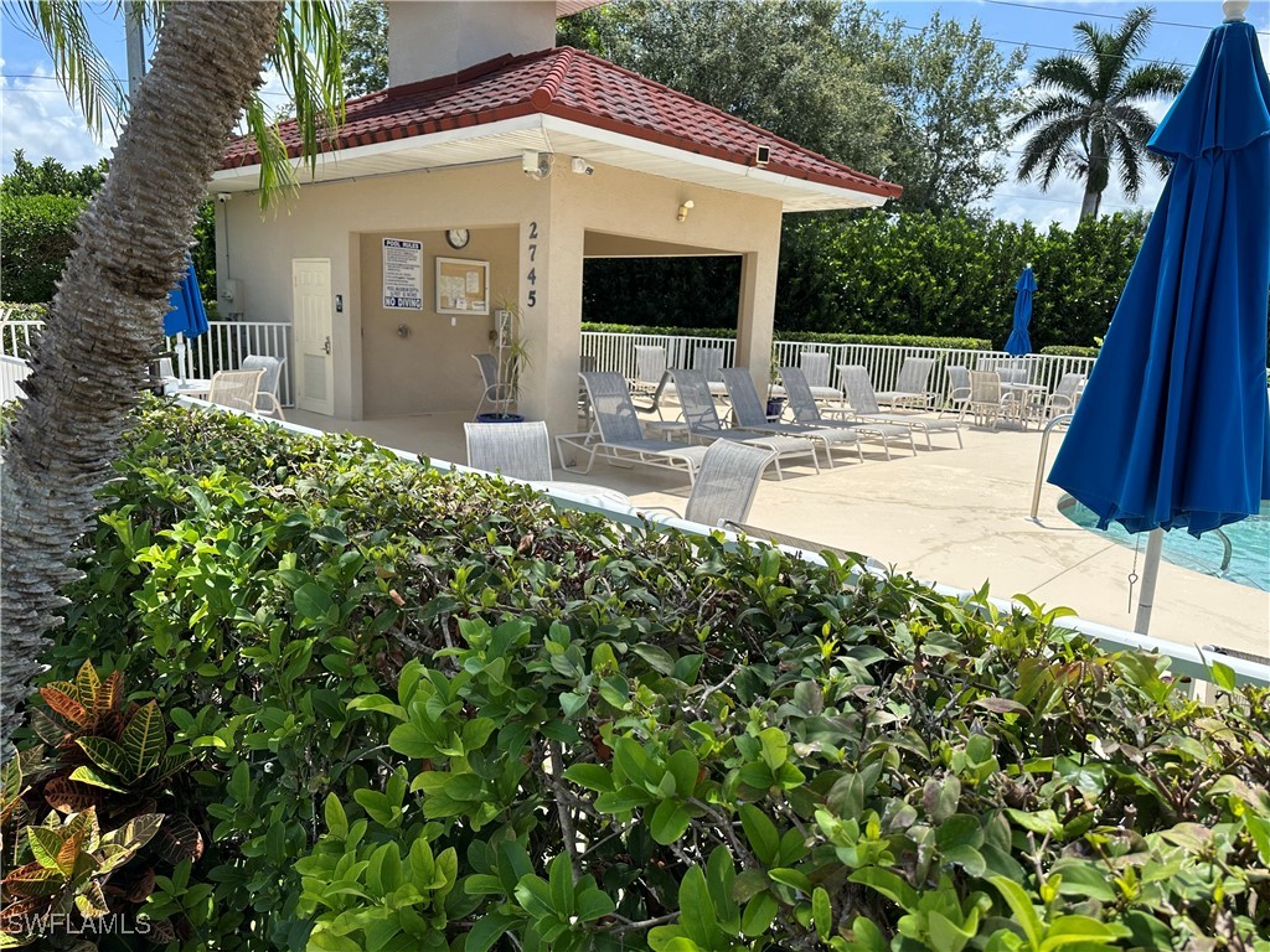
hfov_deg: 71.6
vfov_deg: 56.8
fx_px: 881
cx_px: 635
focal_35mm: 24
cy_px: 476
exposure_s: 1/2882
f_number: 1.78
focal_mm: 6.86
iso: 80
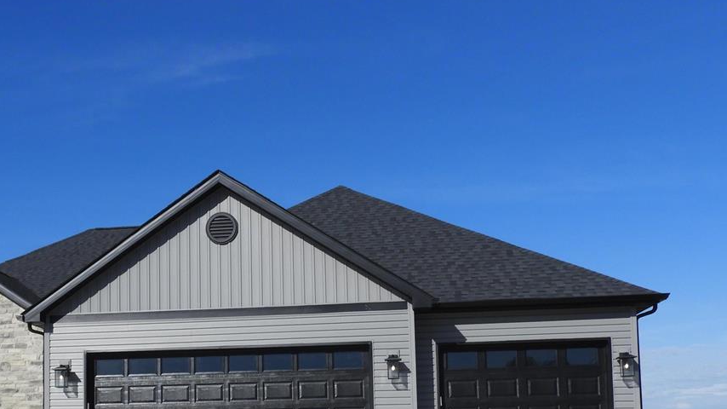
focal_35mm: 49
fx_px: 944
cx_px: 216
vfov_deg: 23.8
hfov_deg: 41.3
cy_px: 364
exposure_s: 1/1600
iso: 100
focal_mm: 4.3
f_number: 3.8
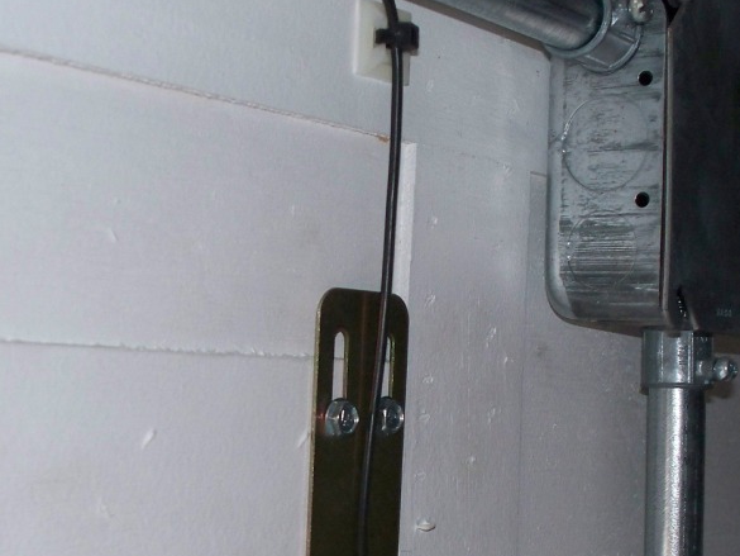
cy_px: 393
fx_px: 1347
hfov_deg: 30.7
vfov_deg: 23.1
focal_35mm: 63
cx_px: 314
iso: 200
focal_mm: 7.54
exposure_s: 1/30
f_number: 2.8
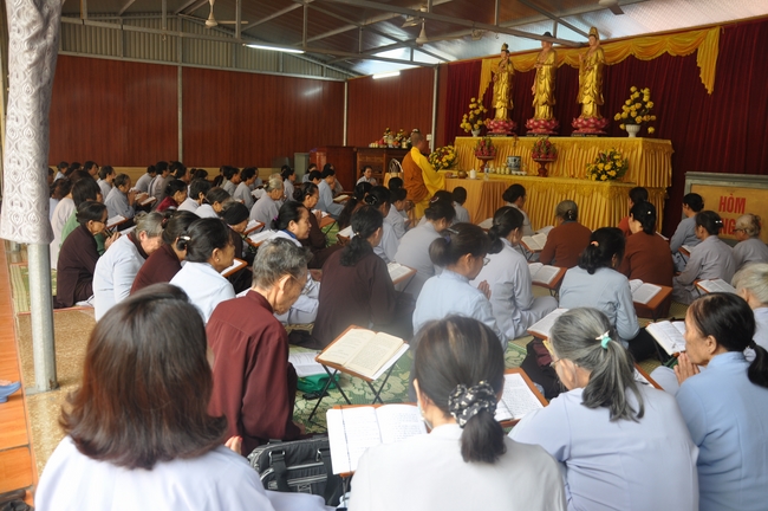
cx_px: 384
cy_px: 256
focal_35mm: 27
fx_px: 575
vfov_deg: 47.8
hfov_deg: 67.4
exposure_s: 1/25
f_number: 5
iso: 250
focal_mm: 18
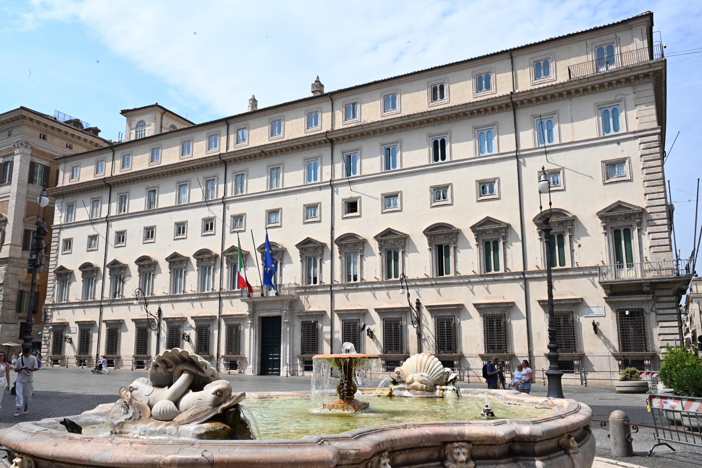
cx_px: 351
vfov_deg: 42.3
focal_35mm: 31
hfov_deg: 60.3
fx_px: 604
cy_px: 234
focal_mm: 31
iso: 1000
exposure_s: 1/500
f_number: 20
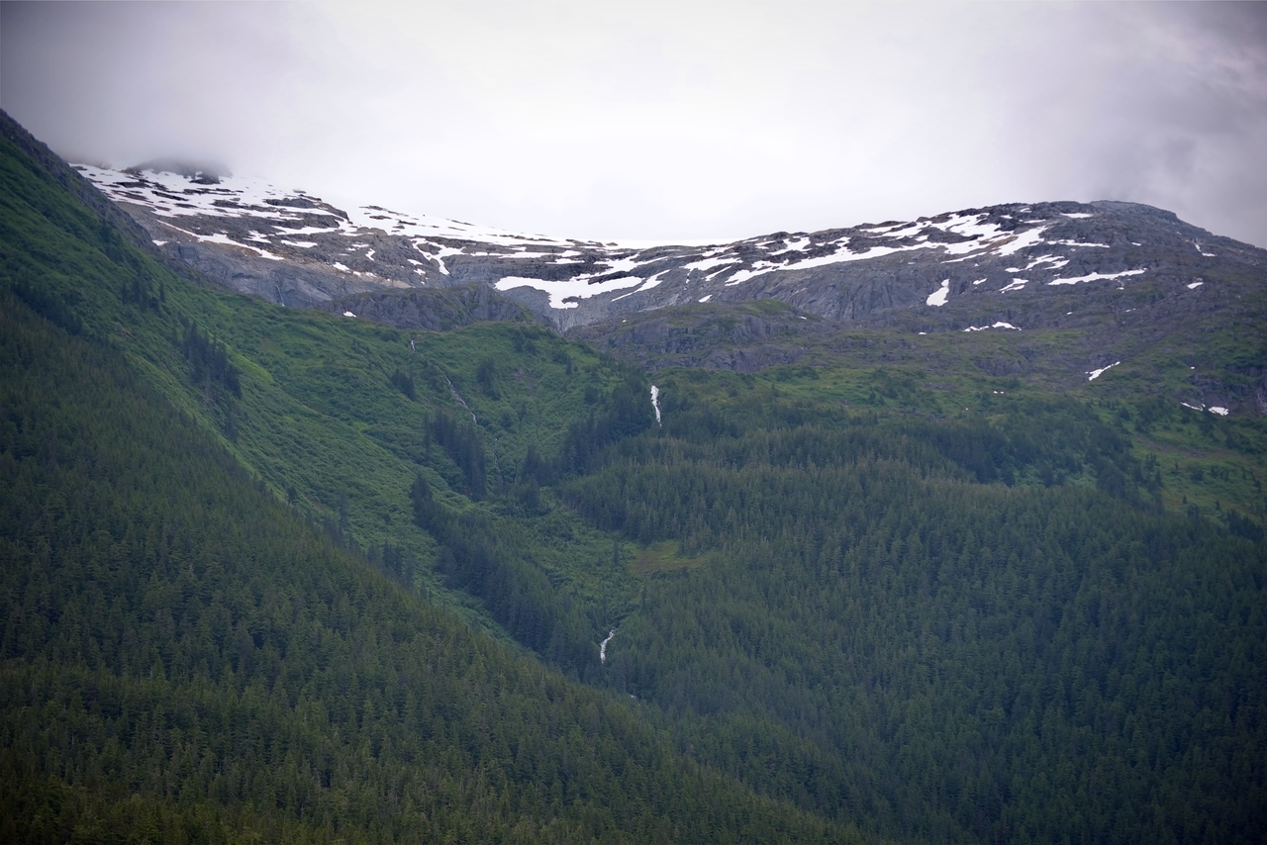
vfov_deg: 13.4
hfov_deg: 20.0
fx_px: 3590
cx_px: 634
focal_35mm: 102
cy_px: 422
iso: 100
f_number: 5
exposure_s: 1/320
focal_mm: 102
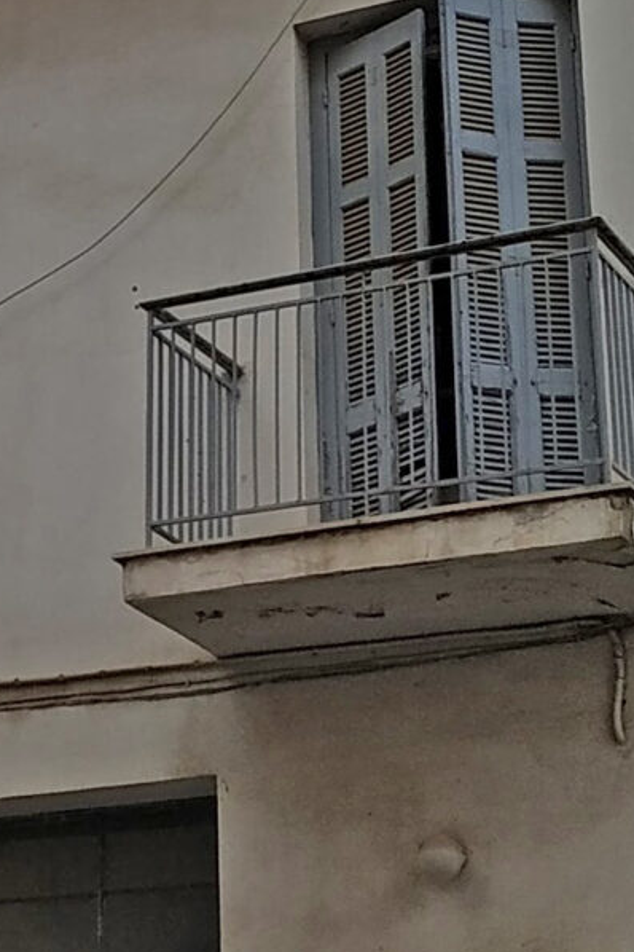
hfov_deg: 12.5
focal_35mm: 107
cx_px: -126
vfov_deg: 19.0
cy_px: 222
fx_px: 2826
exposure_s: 1/2624
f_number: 1.9
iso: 125
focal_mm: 3.94
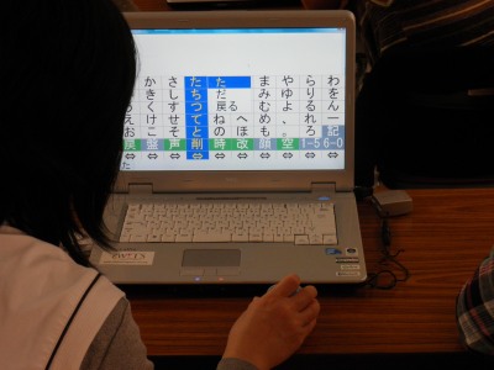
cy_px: 185
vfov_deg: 20.7
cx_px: 247
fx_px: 1013
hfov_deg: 27.4
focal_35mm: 71
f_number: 4.9
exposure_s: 1/25
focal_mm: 12.5
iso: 200
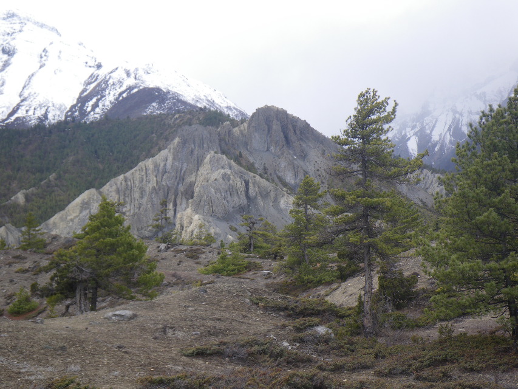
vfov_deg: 34.4
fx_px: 629
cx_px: 259
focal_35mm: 42
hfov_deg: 44.8
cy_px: 194
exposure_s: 1/160
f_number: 4.2
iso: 50
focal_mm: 7.5
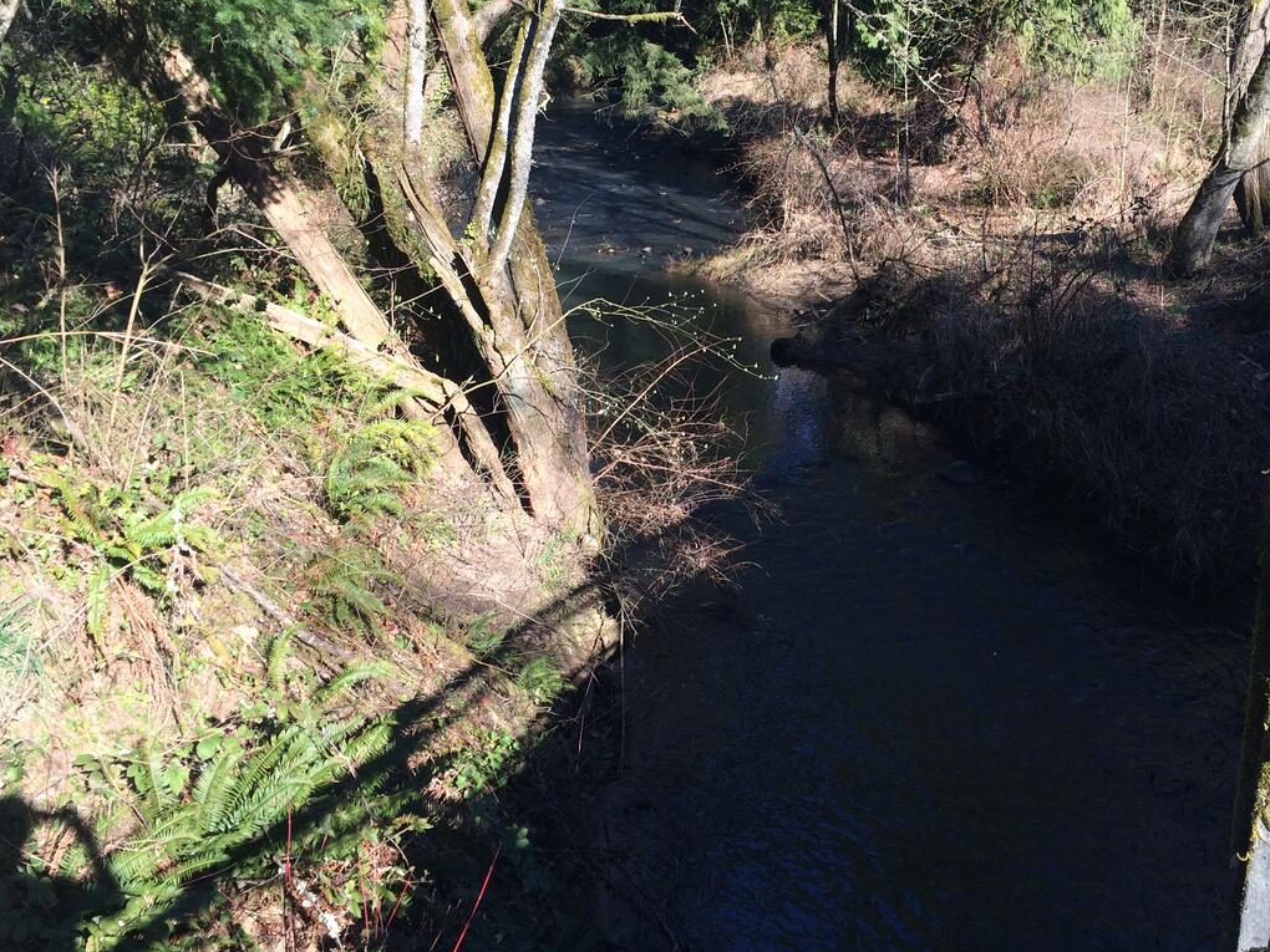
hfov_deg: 48.5
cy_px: 356
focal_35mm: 38
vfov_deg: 37.5
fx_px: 1394
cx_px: 791
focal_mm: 4.15
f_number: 2.2
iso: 32
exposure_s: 1/540
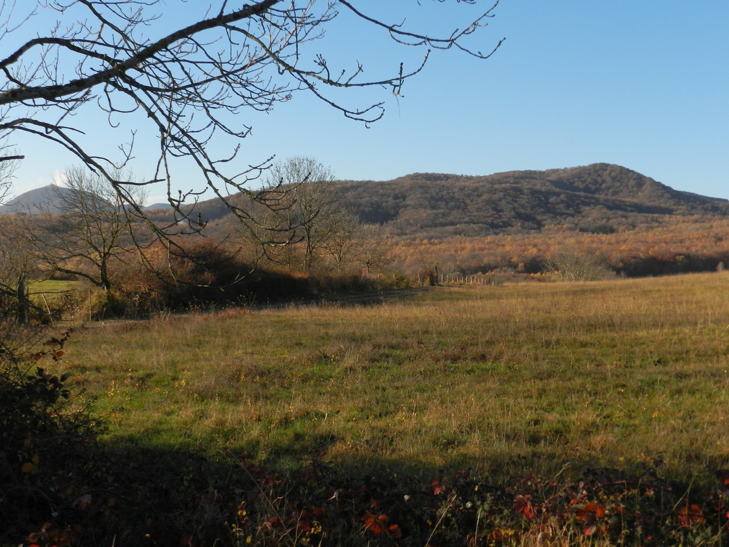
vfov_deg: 31.5
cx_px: 364
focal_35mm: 46
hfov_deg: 41.2
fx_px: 969
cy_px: 274
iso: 160
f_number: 4.2
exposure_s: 1/800
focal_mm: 8.1
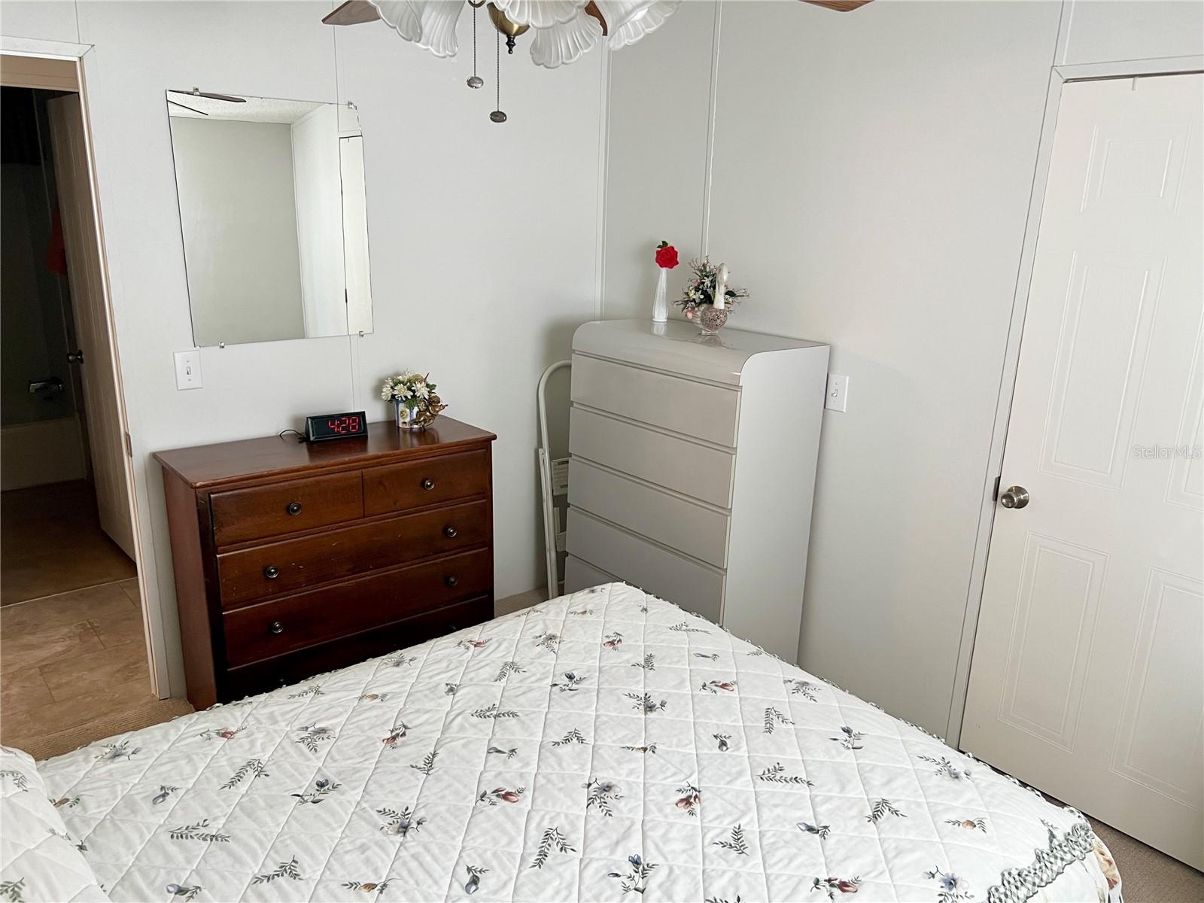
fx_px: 904
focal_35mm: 26
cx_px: 602
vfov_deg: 53.1
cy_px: 452
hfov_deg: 67.3
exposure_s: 1/60
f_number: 1.5
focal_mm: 5.7
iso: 100
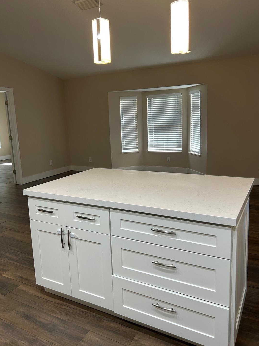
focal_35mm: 28
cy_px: 167
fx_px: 279
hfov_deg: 49.8
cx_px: 126
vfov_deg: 63.4
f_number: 1.5
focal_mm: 5.7
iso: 80
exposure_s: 1/120
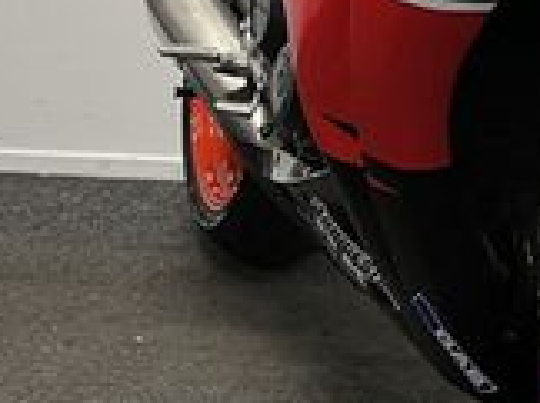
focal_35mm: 103
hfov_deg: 18.2
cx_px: 643
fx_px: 1604
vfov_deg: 14.1
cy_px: 17
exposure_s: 1/50
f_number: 1.6
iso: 100
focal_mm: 5.1
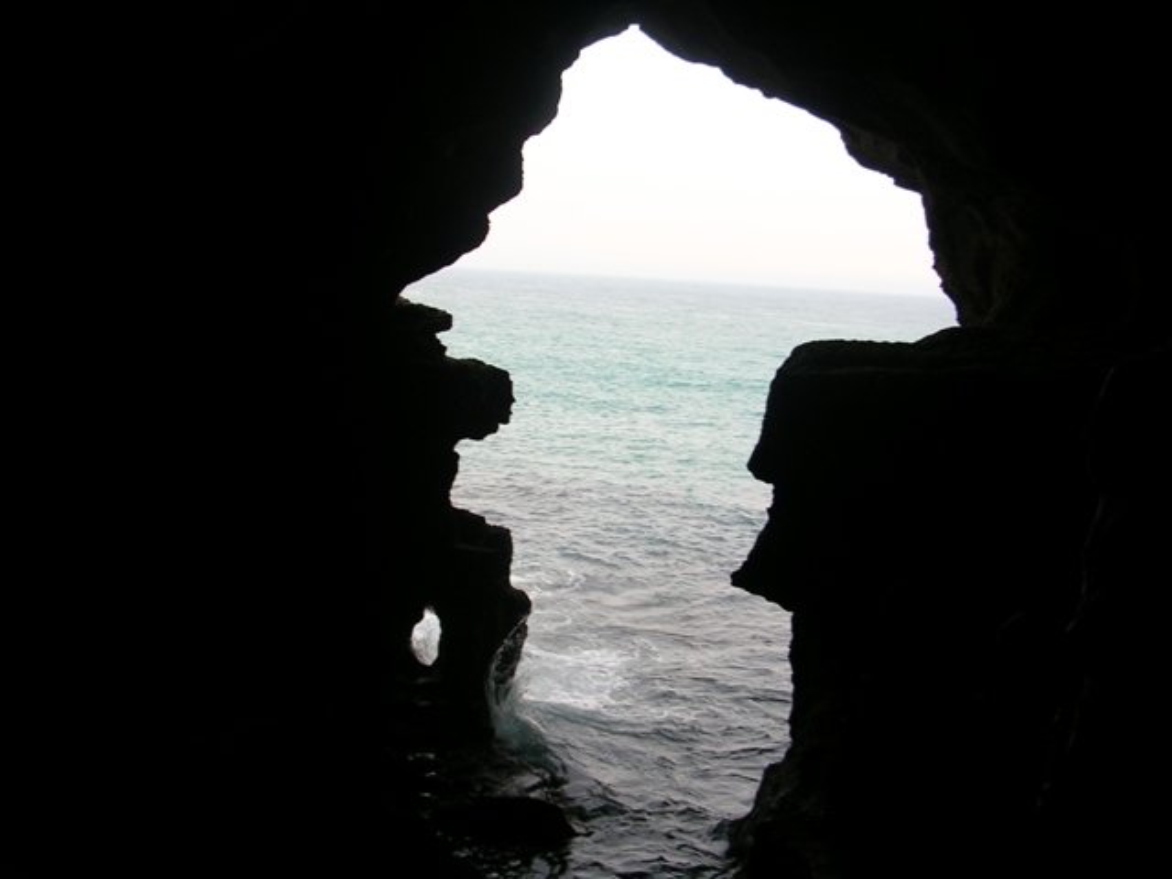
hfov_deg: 49.0
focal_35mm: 38
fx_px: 1287
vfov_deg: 37.7
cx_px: 586
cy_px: 440
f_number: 2.8
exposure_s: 1/77.5
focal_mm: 5.8
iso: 50
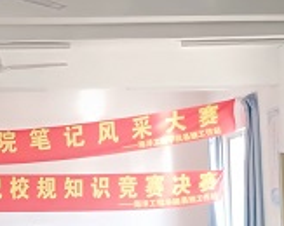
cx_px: 5
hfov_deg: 16.4
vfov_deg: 13.3
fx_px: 965
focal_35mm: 115
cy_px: 162
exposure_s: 1/25
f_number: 2
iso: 194
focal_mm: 4.5
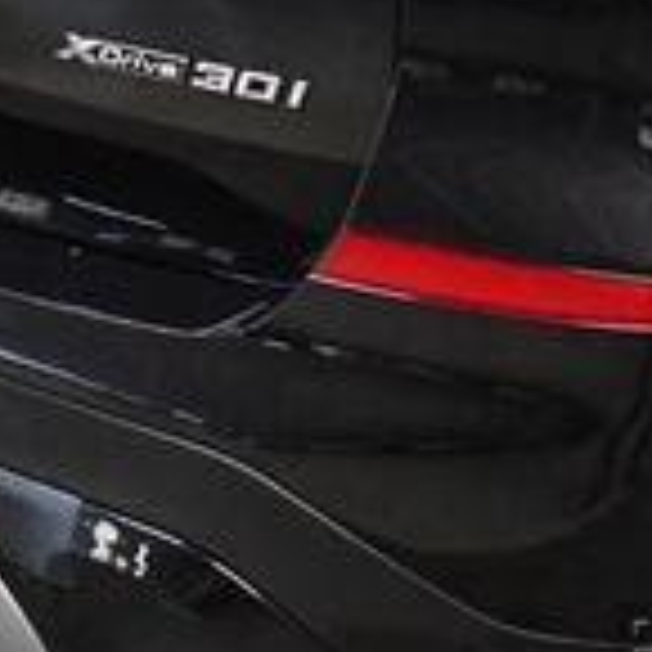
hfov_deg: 12.8
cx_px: 562
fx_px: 2877
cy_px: -234
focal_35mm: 135
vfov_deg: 12.5
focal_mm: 18
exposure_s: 1/125
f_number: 3.5
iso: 3200
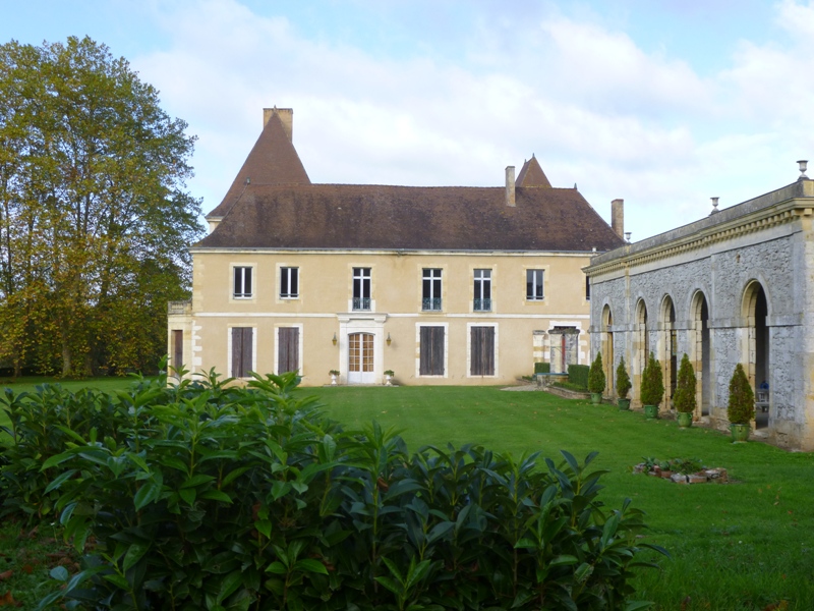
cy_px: 306
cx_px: 407
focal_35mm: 39
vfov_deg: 36.8
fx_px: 917
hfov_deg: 47.9
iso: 100
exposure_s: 1/320
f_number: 3.7
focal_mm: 6.9
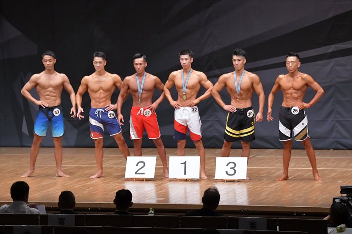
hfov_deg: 11.8
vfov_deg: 7.9
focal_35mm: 174
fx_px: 1701
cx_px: 176
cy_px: 117
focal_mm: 116
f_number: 5.6
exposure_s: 1/400
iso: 6400
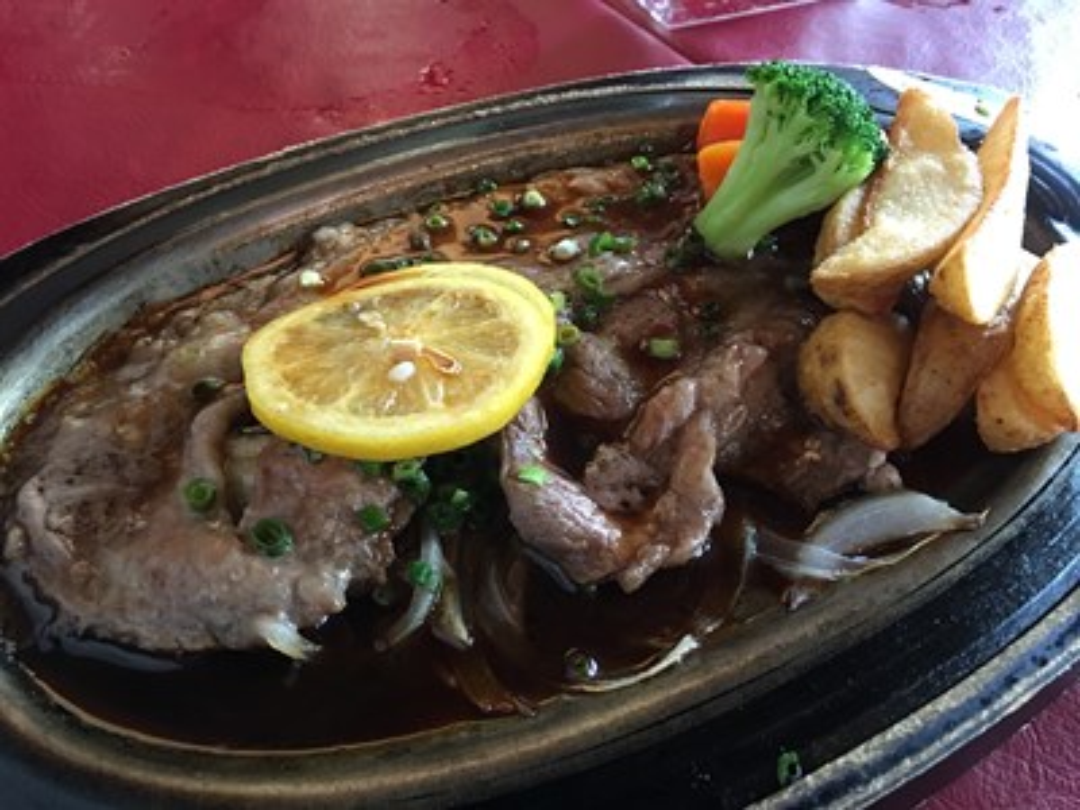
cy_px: 405
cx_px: 540
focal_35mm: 29
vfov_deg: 48.2
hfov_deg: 61.7
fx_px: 905
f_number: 2.2
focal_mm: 4.15
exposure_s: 1/15
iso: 100
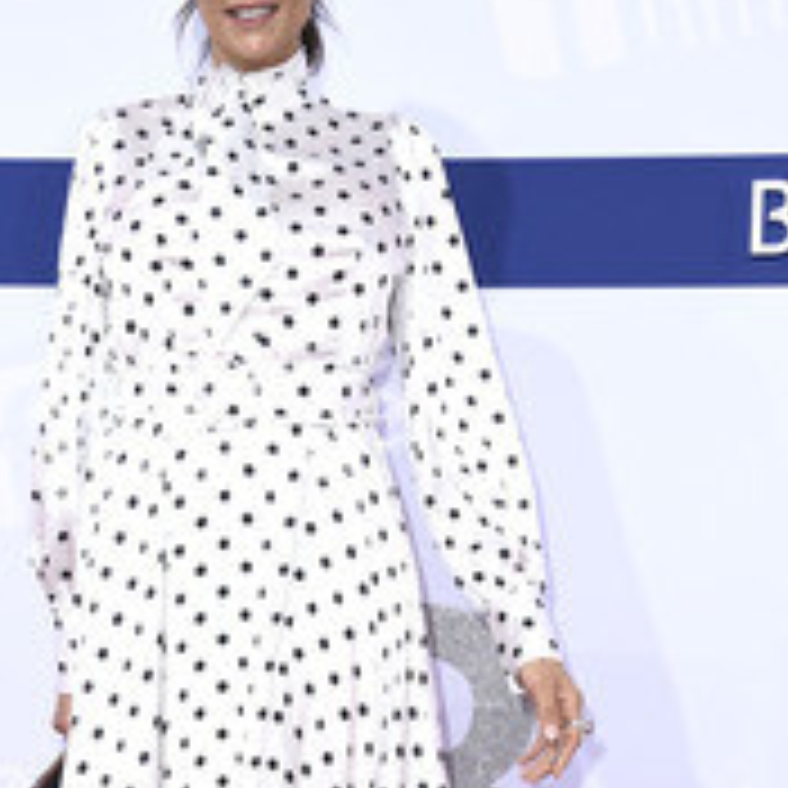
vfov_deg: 17.1
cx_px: 306
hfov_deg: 17.2
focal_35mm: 101
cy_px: 648
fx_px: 2601
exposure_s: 1/200
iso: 800
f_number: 5.6
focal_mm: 52
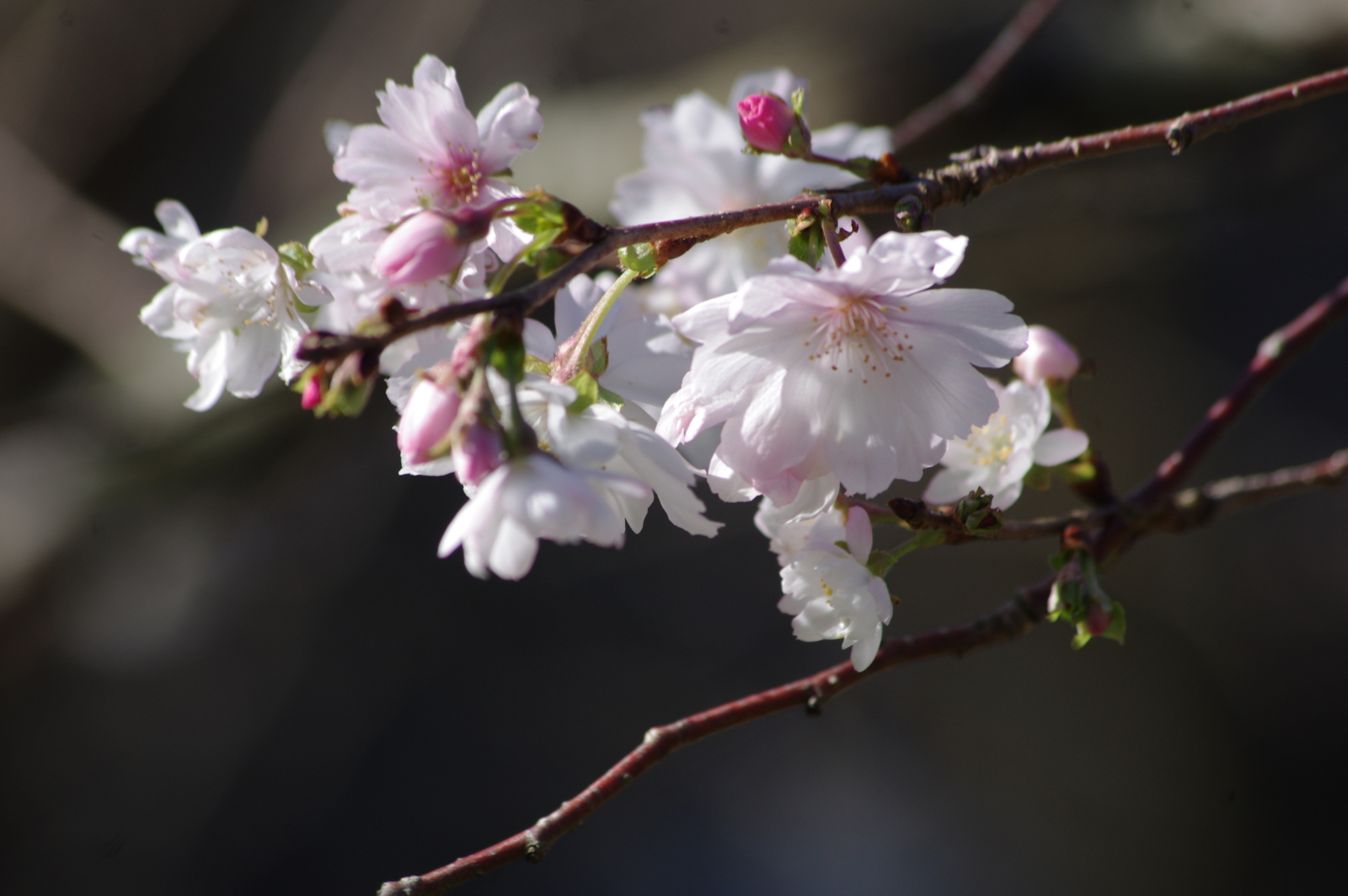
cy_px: 448
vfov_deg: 3.5
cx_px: 674
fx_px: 14587
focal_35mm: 390
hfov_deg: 5.3
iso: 200
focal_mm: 260
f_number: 8
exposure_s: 1/400
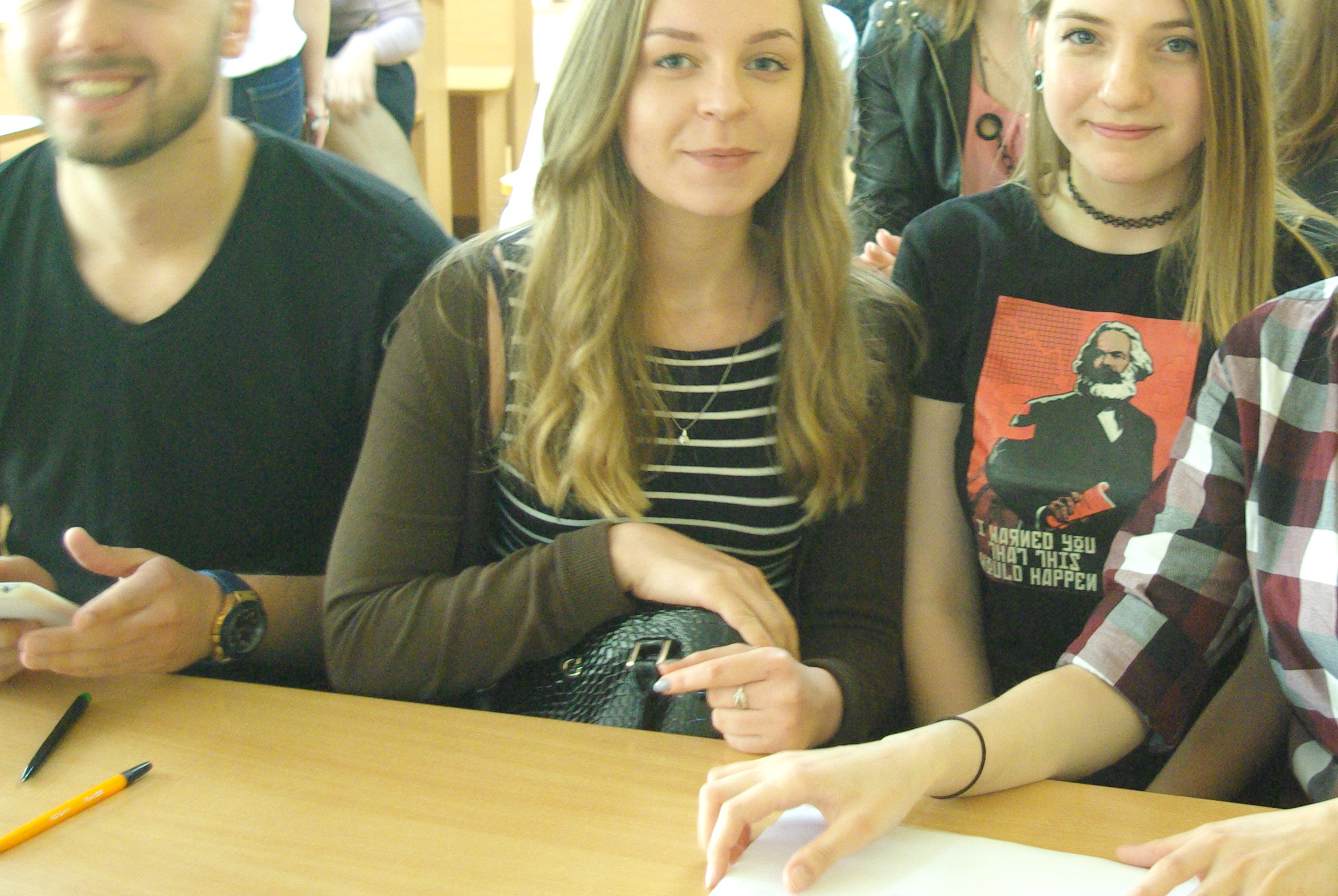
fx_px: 2196
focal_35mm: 59
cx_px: 918
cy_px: 238
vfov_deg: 22.9
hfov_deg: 33.5
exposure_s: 1/15
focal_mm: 24
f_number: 4
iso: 1600
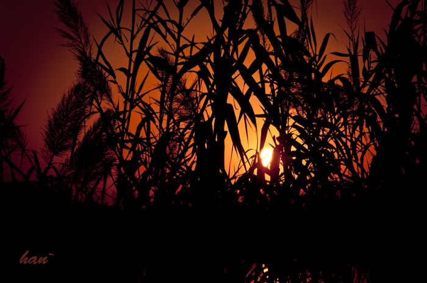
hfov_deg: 13.1
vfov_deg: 8.7
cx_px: 214
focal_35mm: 158
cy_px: 142
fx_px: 1865
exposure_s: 1/3200
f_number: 14
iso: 250
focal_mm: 105
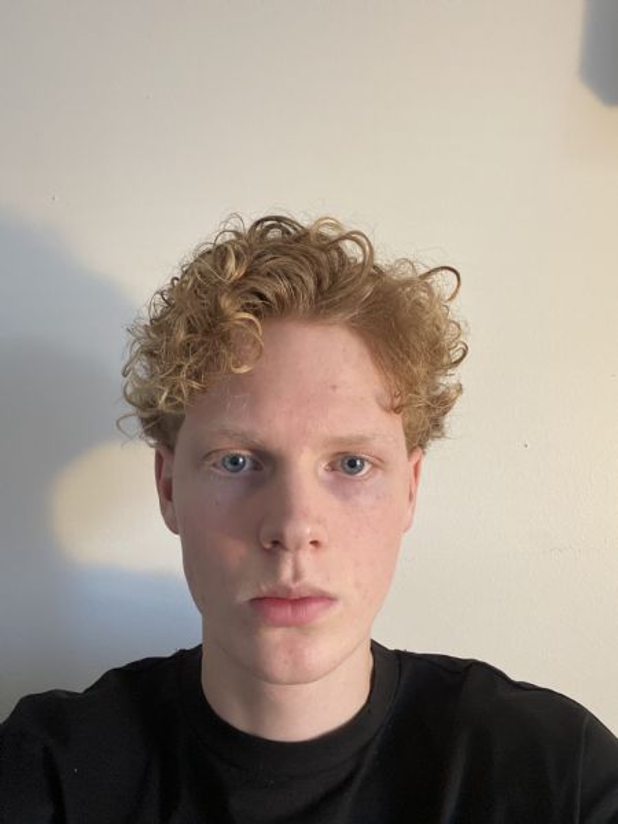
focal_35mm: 30
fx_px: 714
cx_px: 309
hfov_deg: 46.8
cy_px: 412
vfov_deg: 60.0
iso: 320
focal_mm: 2.71
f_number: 2.2
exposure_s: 1/50
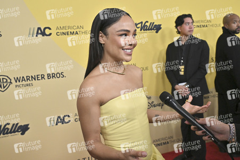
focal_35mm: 35
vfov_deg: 37.8
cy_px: 80
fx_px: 233
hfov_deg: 54.5
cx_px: 120
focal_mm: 35
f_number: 6.3
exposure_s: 1/320
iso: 2000
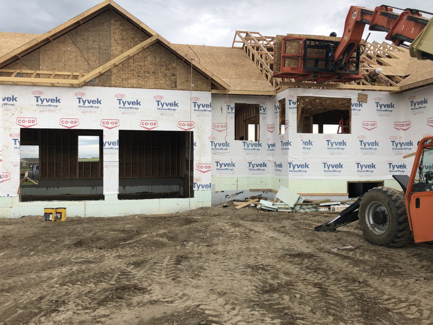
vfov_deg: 49.7
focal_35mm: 28
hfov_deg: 63.4
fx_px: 350
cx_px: 216
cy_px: 162
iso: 20
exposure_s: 1/458
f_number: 1.8
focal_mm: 3.99
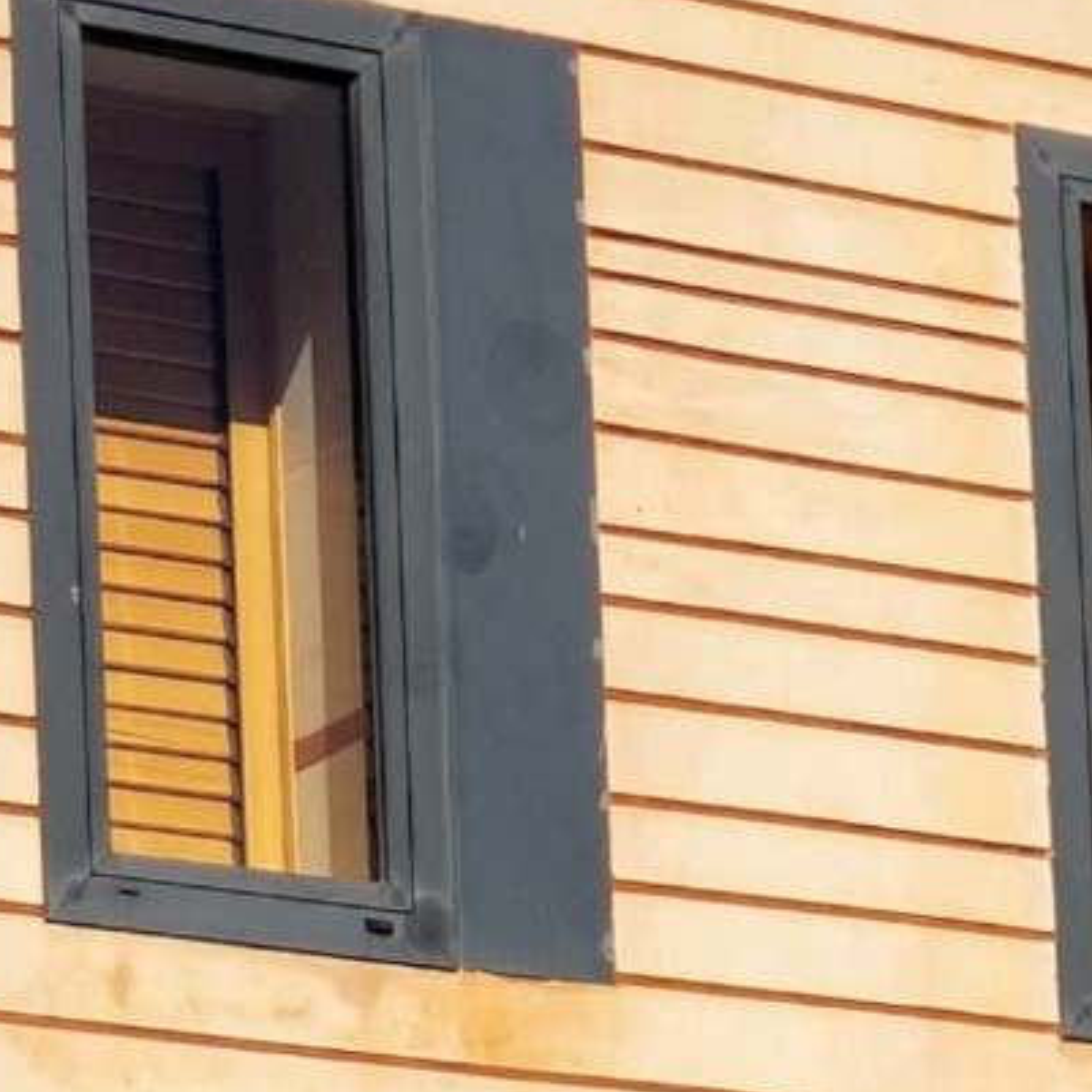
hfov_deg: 7.5
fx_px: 8244
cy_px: 2026
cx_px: -82
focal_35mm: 231
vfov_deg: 7.3
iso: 25
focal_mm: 6
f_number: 2.4
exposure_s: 1/1748
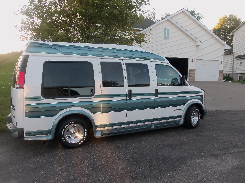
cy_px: 92
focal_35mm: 28
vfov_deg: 49.7
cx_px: 122
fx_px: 198
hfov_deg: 63.4
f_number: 3.3
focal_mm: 5.1
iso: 64
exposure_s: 1/80
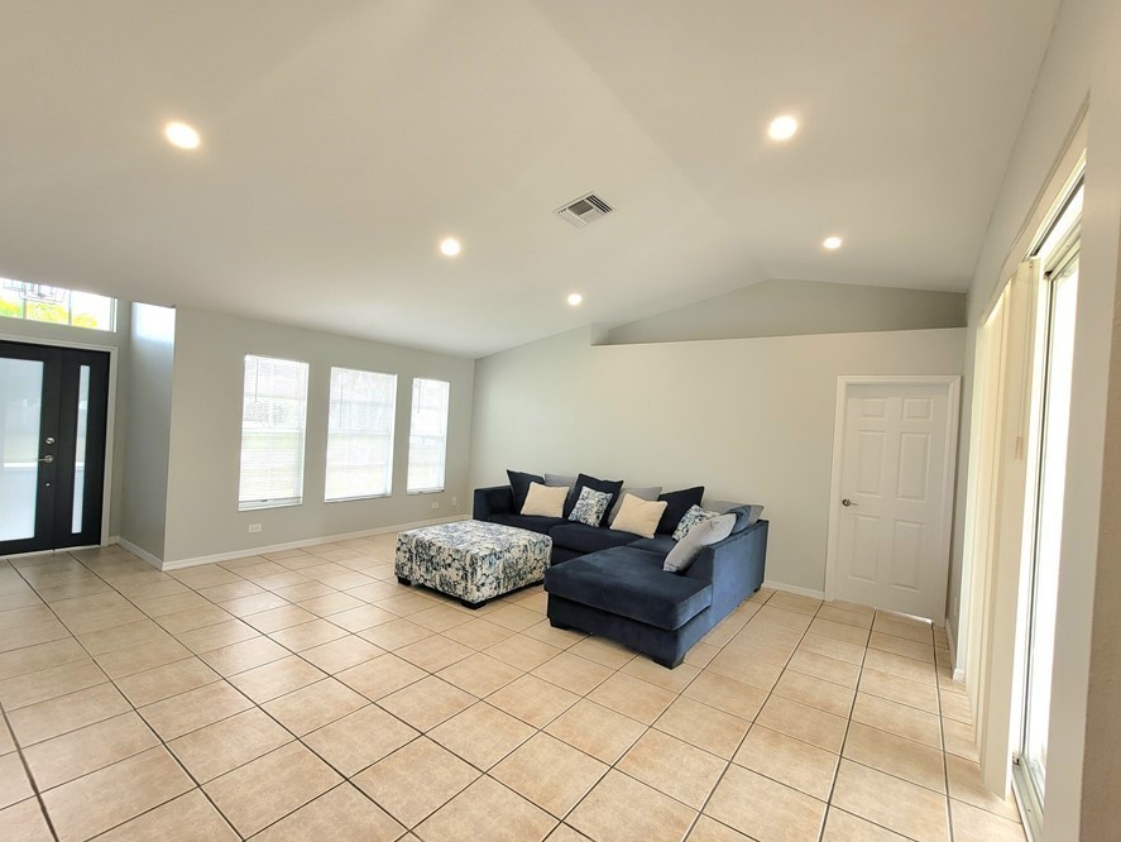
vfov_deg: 81.8
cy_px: 420
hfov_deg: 98.0
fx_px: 486
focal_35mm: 15
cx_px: 527
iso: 50
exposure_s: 1/60.2
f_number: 2.2
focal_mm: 1.74
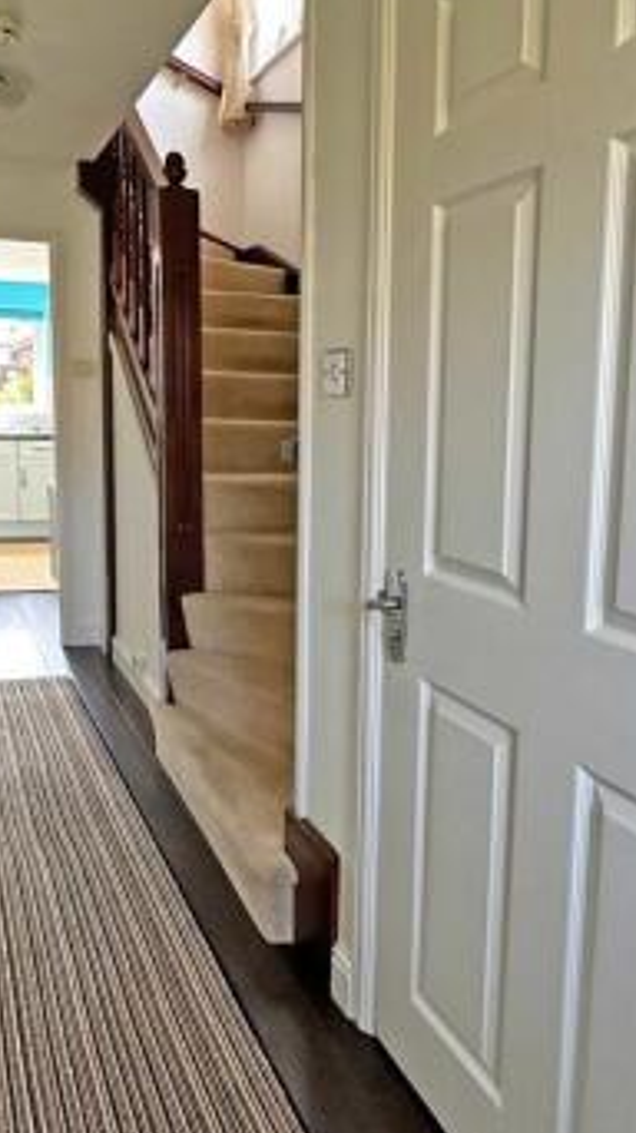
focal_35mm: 26
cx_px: 128
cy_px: 638
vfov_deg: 71.6
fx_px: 781
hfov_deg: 42.4
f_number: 2.2
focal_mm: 2.22
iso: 160
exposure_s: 1/99
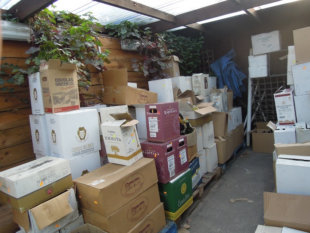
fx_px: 215
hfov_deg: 71.6
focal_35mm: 24
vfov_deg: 56.8
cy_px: 116
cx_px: 155
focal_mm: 4.3
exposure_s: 1/100
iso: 160
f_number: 2.8
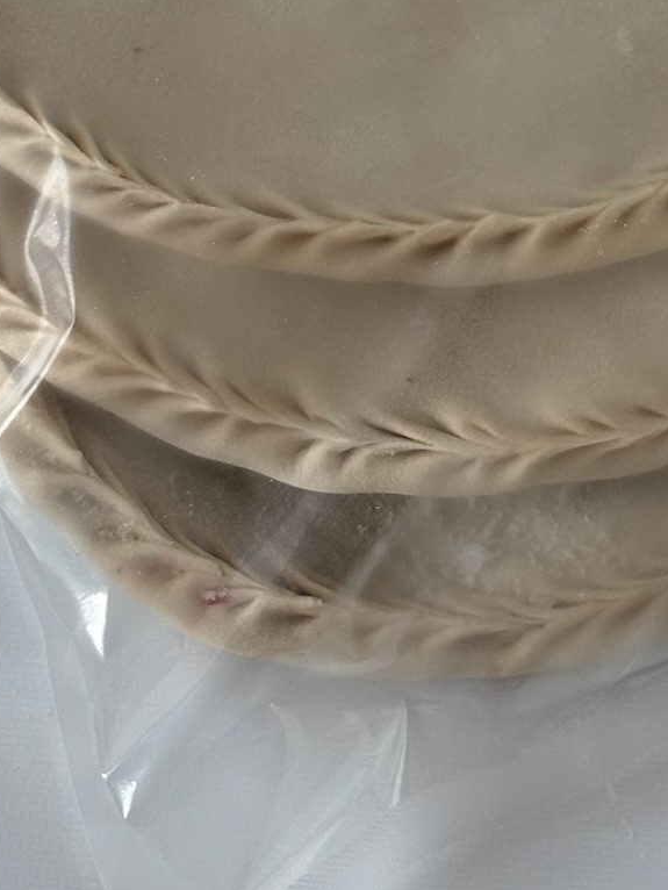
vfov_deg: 13.9
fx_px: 3574
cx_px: 410
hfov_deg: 10.7
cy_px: -63
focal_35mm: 139
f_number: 1.6
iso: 50
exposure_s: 1/69
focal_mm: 5.96
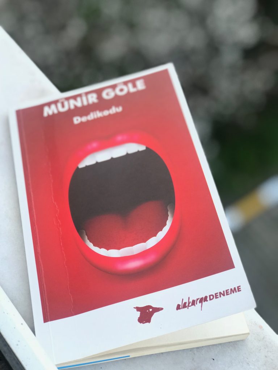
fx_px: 610
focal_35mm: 57
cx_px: 139
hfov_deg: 25.7
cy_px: 185
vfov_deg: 33.8
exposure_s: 1/100
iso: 25
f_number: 2.8
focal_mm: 6.6
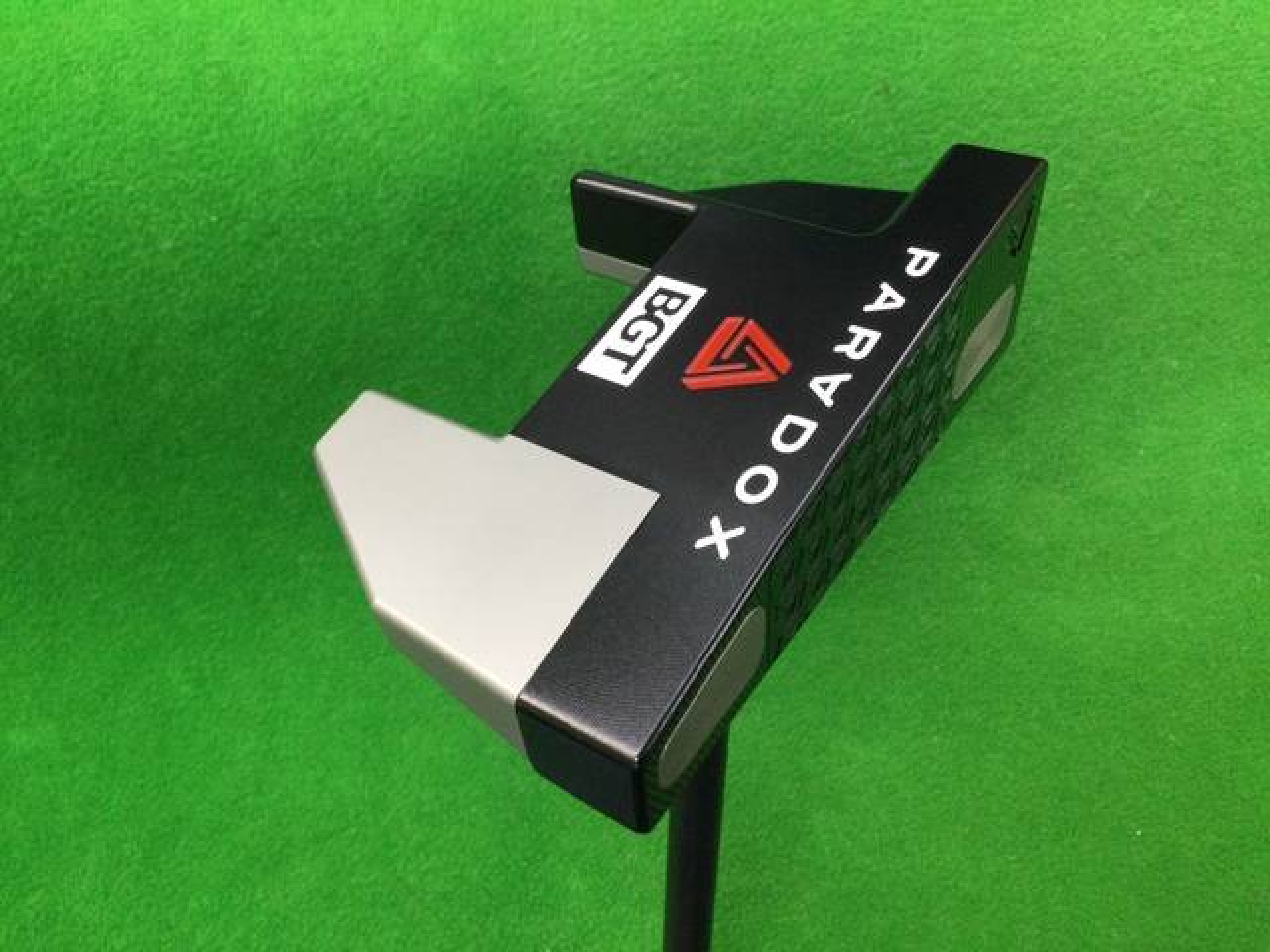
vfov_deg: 45.4
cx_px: 635
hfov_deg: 58.4
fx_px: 1137
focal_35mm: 31
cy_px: 476
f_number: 2.4
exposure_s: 1/30
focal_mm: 3.3
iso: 80
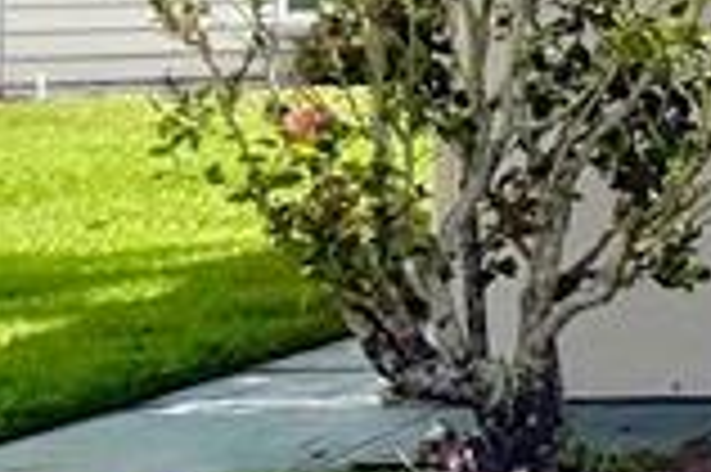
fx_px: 3196
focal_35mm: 162
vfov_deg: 8.3
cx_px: 2214
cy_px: -247
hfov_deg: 9.5
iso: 80
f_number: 1.78
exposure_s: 1/10309
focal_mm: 6.76
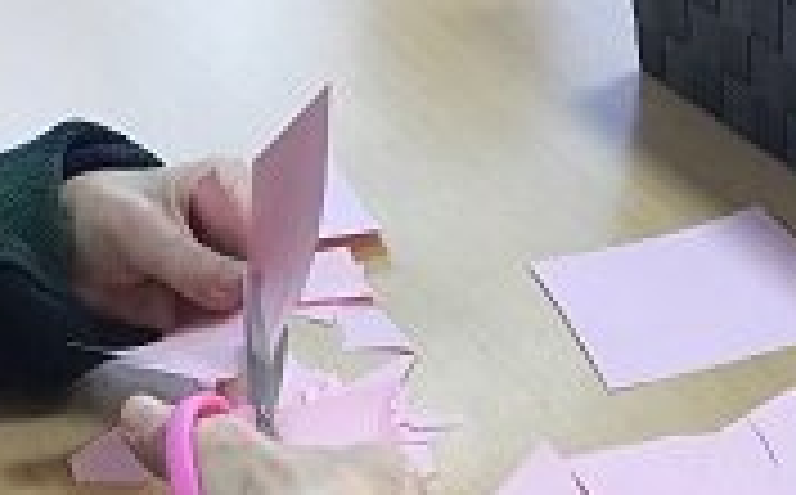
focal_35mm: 93
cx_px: 544
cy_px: 736
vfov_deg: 13.2
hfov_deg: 22.2
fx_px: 2014
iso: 25
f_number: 2.4
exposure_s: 1/30
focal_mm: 3.3
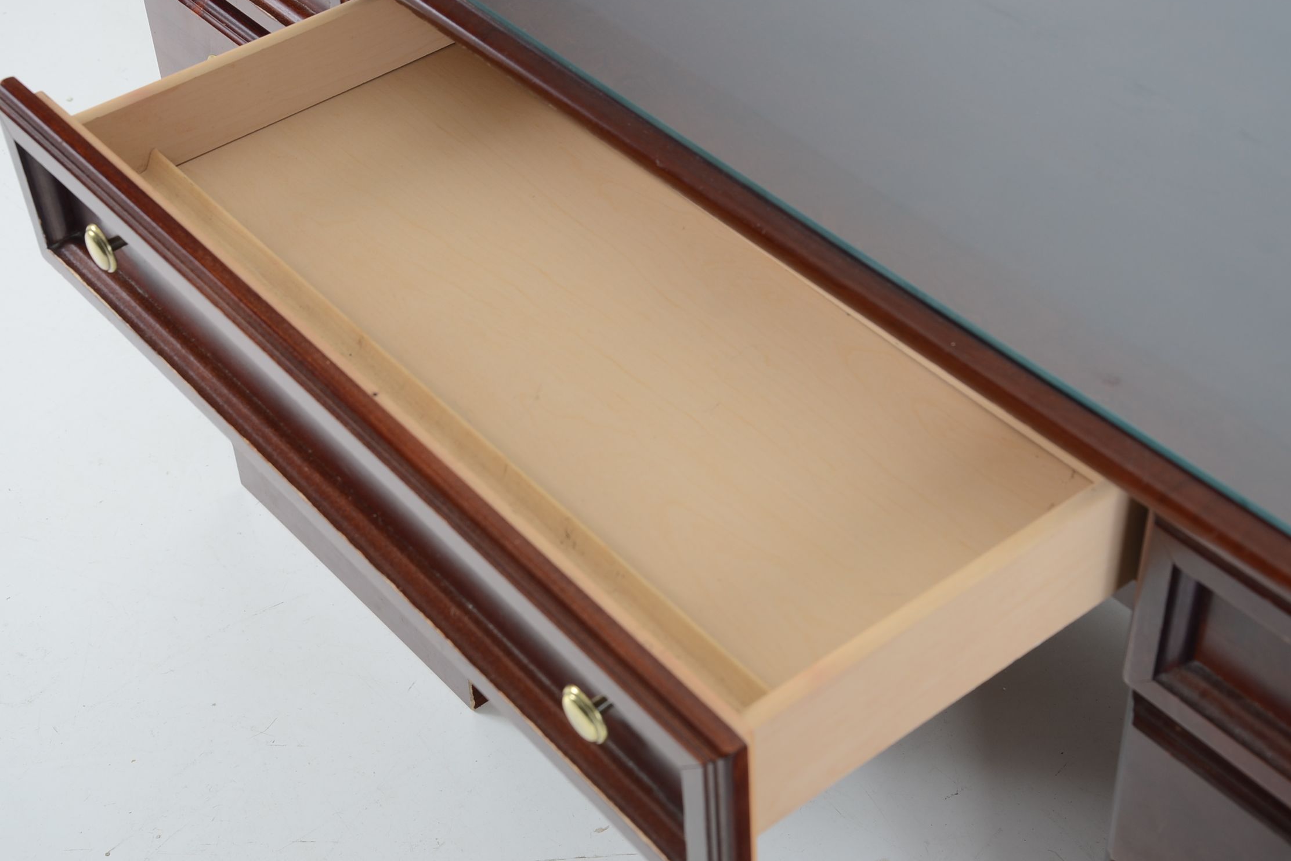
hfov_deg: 31.9
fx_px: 2259
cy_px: 392
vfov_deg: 21.6
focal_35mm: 63
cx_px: 650
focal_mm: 38
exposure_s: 1/80
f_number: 5.6
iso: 125
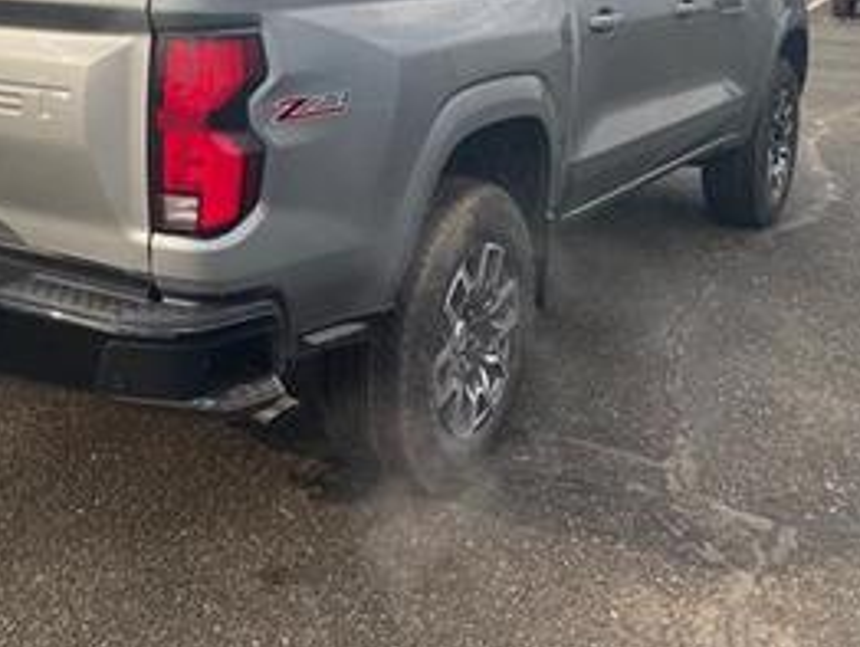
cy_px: 135
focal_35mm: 50
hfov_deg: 37.4
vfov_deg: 28.6
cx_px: 233
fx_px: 1243
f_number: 1.6
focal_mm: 4.2
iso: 32
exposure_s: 1/344
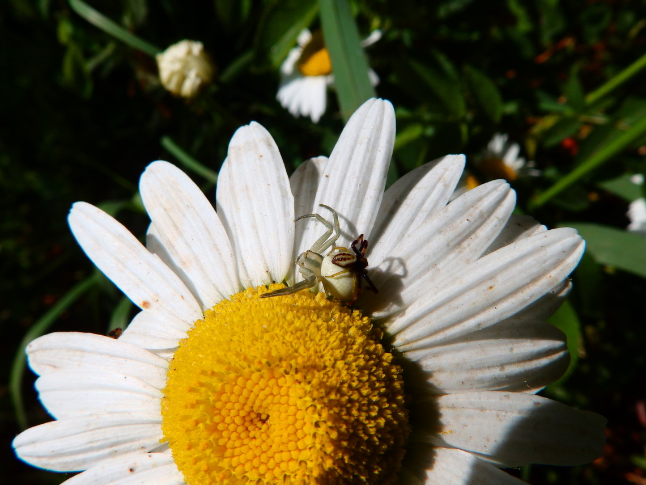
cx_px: 323
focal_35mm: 32
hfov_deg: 56.8
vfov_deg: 44.2
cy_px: 242
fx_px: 597
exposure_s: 1/800
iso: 80
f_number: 5
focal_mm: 5.7
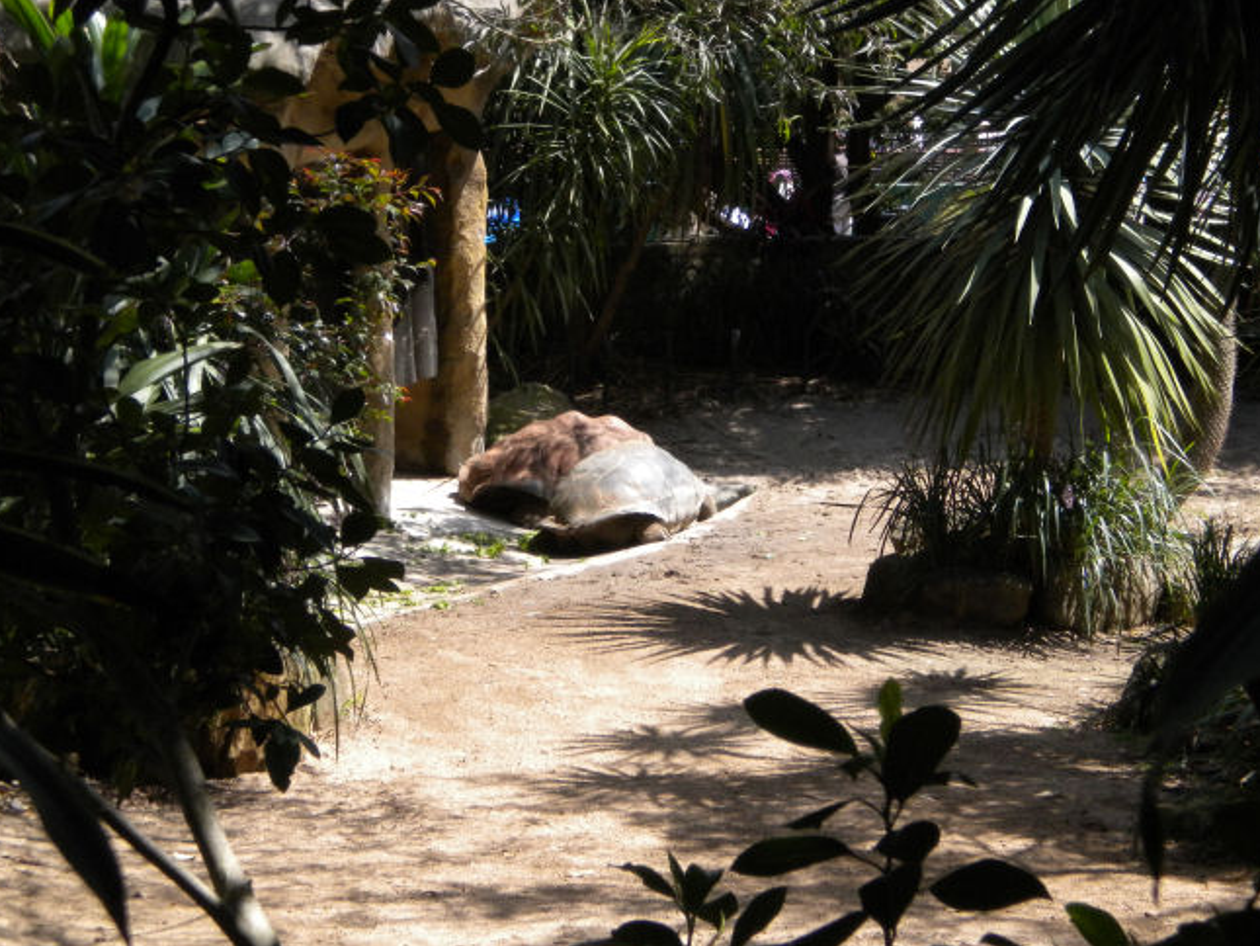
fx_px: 4150
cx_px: 674
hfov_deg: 17.3
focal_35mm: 114
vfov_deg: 13.0
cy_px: 462
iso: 301
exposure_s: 1/463
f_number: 5.9
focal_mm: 18.9
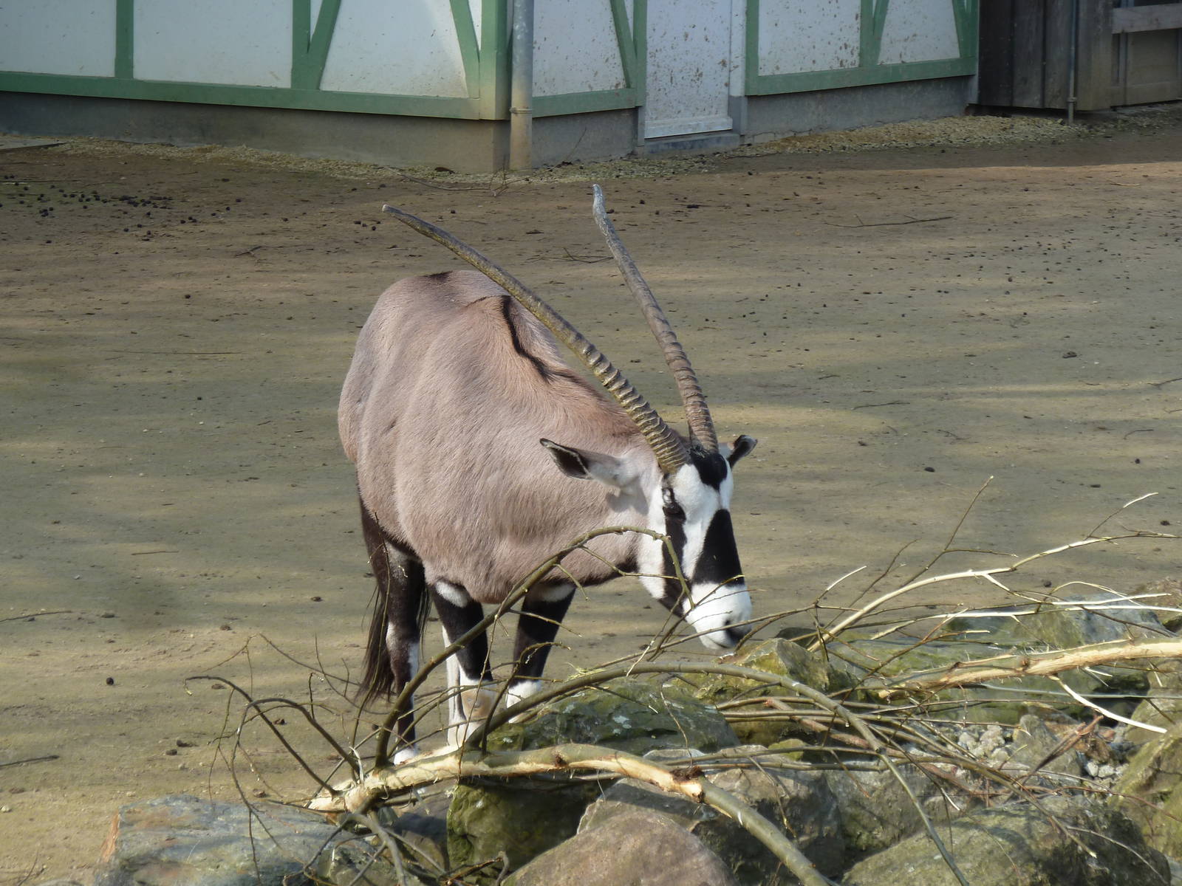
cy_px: 443
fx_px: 5771
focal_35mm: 169
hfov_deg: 11.7
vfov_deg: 8.8
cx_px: 591
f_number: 4.5
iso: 80
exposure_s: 1/250
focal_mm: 27.8
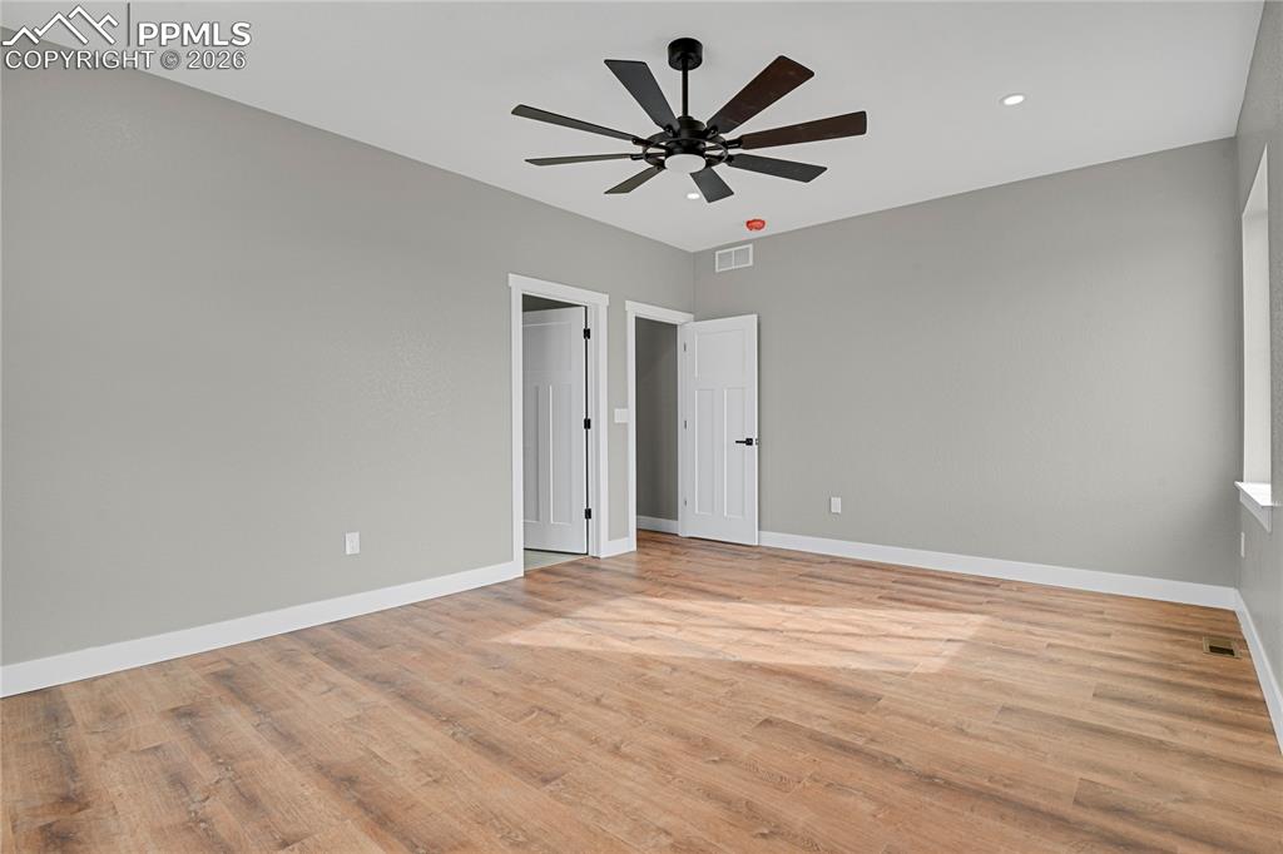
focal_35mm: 17
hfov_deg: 93.3
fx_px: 606
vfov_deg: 70.4
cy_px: 427
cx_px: 642
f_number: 8
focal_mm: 17
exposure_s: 1/2.5
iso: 250
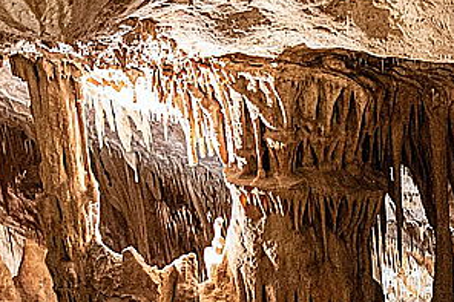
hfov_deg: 23.3
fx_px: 1046
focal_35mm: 83
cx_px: 471
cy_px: 113
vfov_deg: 16.4
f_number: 4
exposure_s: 1/20
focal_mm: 31
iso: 6400
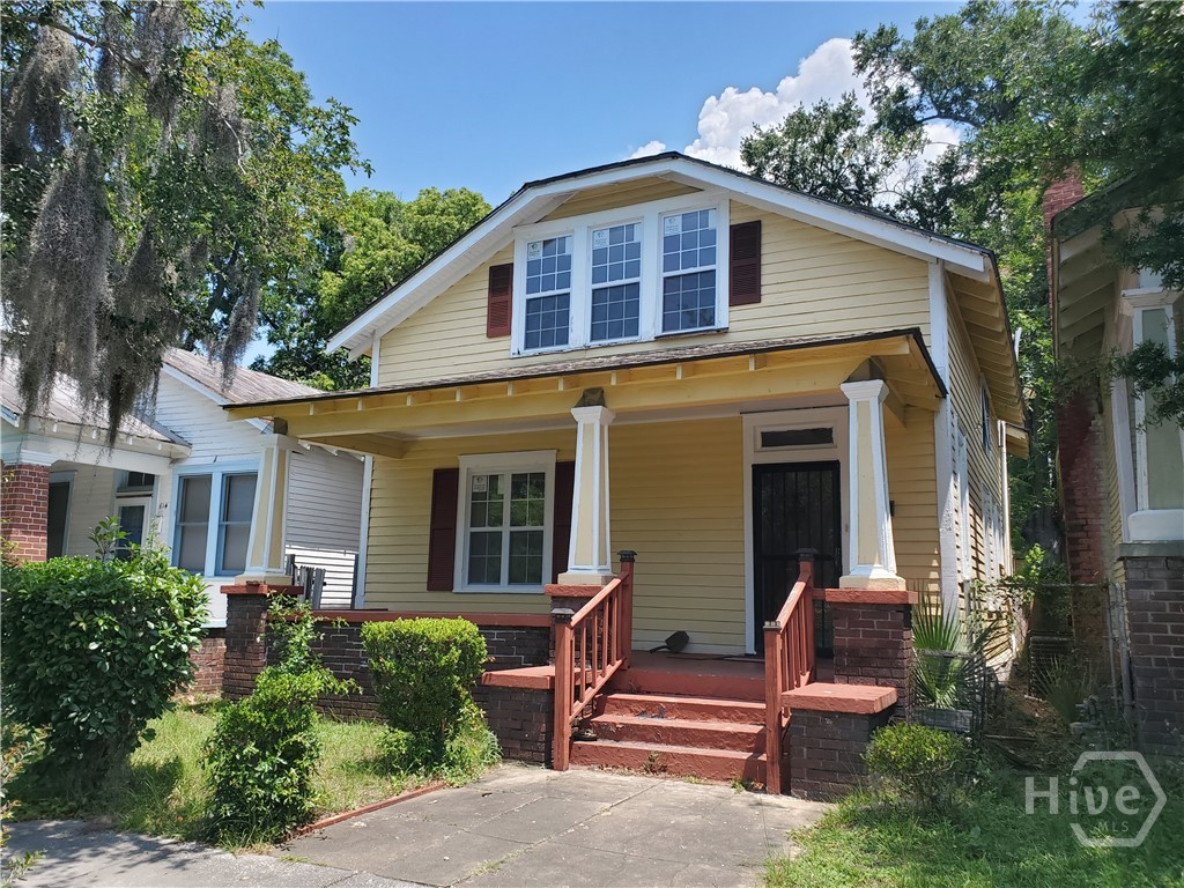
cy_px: 444
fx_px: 889
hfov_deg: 67.3
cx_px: 592
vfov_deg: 53.1
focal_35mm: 26
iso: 50
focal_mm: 4.3
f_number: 2.4
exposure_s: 1/813
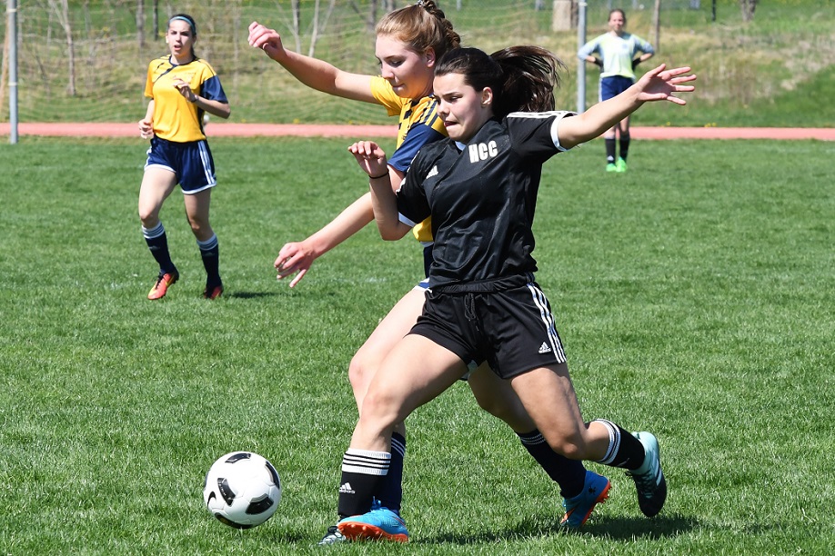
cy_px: 278
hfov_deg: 10.2
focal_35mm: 202
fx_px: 4697
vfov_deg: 6.8
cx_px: 418
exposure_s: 1/1000
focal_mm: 135
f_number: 9
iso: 560
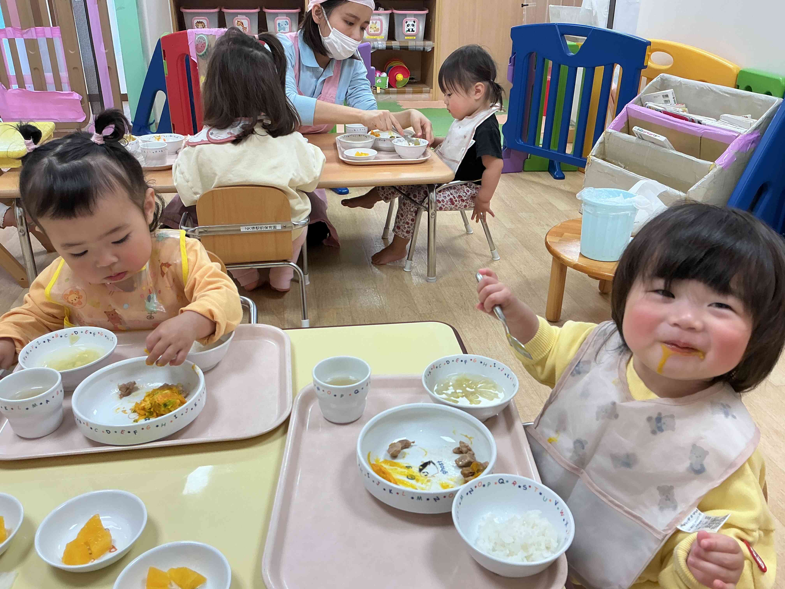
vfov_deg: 48.2
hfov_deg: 61.7
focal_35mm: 29
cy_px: 294
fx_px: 658
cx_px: 392
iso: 32
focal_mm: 3
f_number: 1.8
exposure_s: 1/120
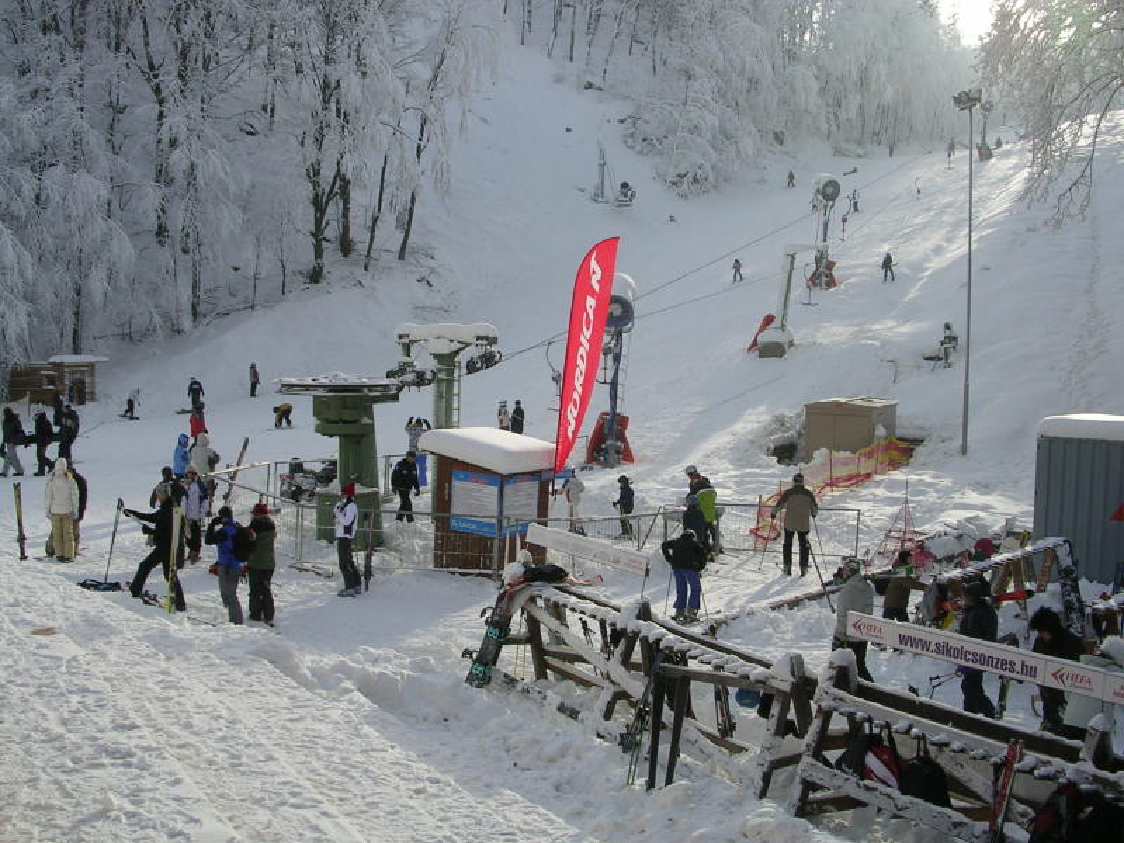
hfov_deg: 49.0
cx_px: 562
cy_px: 422
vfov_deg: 37.7
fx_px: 1234
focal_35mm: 38
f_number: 5.6
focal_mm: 5.8
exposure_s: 1/296
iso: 50
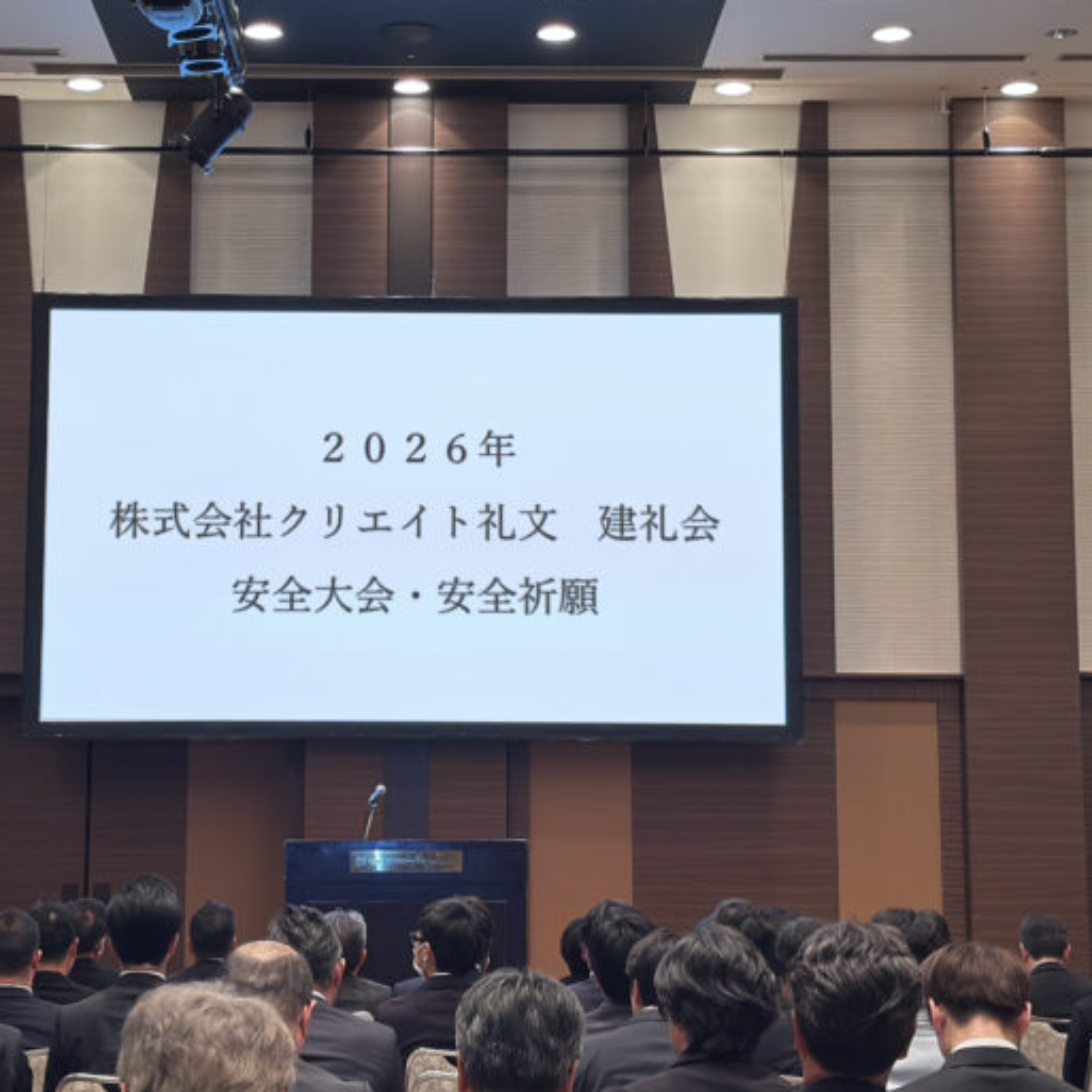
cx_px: 428
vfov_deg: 40.0
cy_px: 543
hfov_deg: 39.8
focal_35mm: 42
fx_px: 1499
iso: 125
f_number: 1.8
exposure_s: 1/50
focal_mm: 6.8
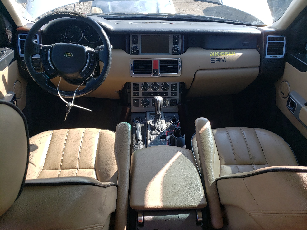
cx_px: 154
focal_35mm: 26
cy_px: 115
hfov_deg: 67.3
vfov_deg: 53.1
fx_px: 231
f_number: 1.5
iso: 50
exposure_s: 1/556
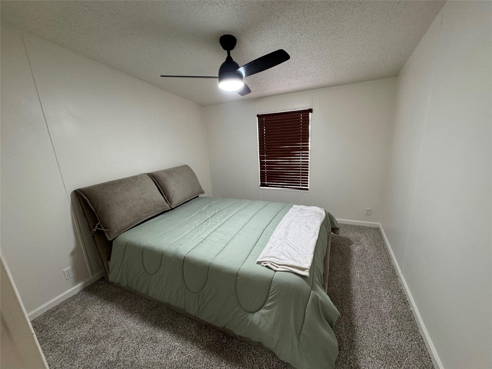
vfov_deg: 85.7
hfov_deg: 102.1
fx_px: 199
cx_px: 246
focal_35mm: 14
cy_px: 184
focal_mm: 2.22
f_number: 2.2
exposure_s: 1/60
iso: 200
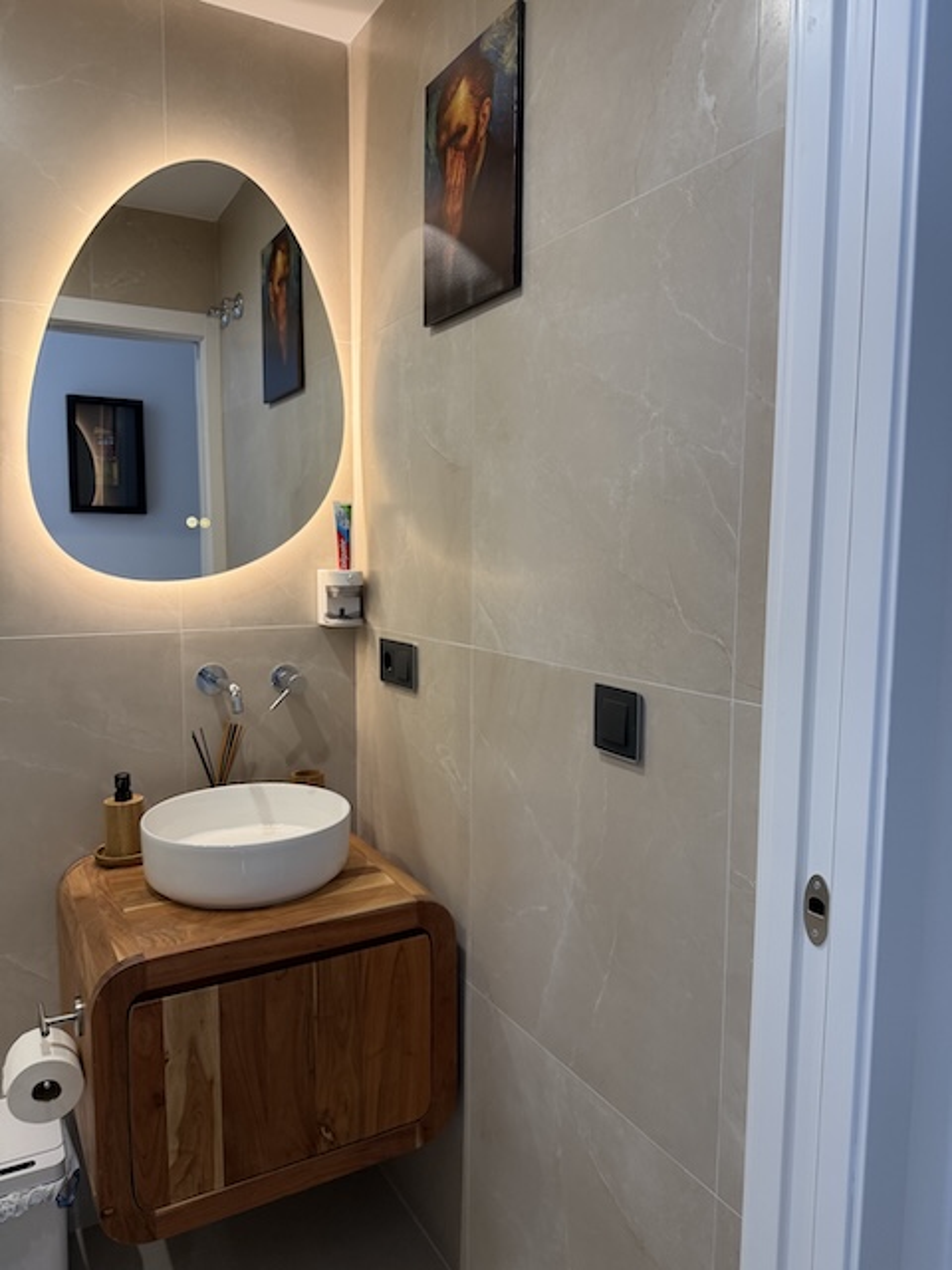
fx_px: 880
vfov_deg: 71.6
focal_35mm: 24
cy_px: 635
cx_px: 476
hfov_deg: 56.8
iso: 200
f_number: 1.78
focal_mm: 6.76
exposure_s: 1/100
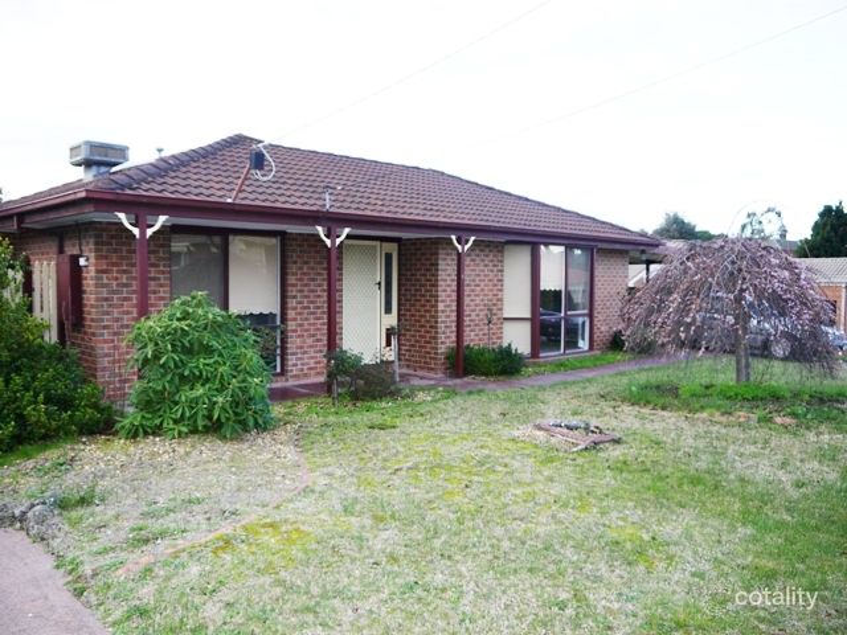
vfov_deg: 49.7
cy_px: 318
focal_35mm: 28
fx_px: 685
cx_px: 424
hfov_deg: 63.4
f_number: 4
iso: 100
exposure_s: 1/100
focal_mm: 14
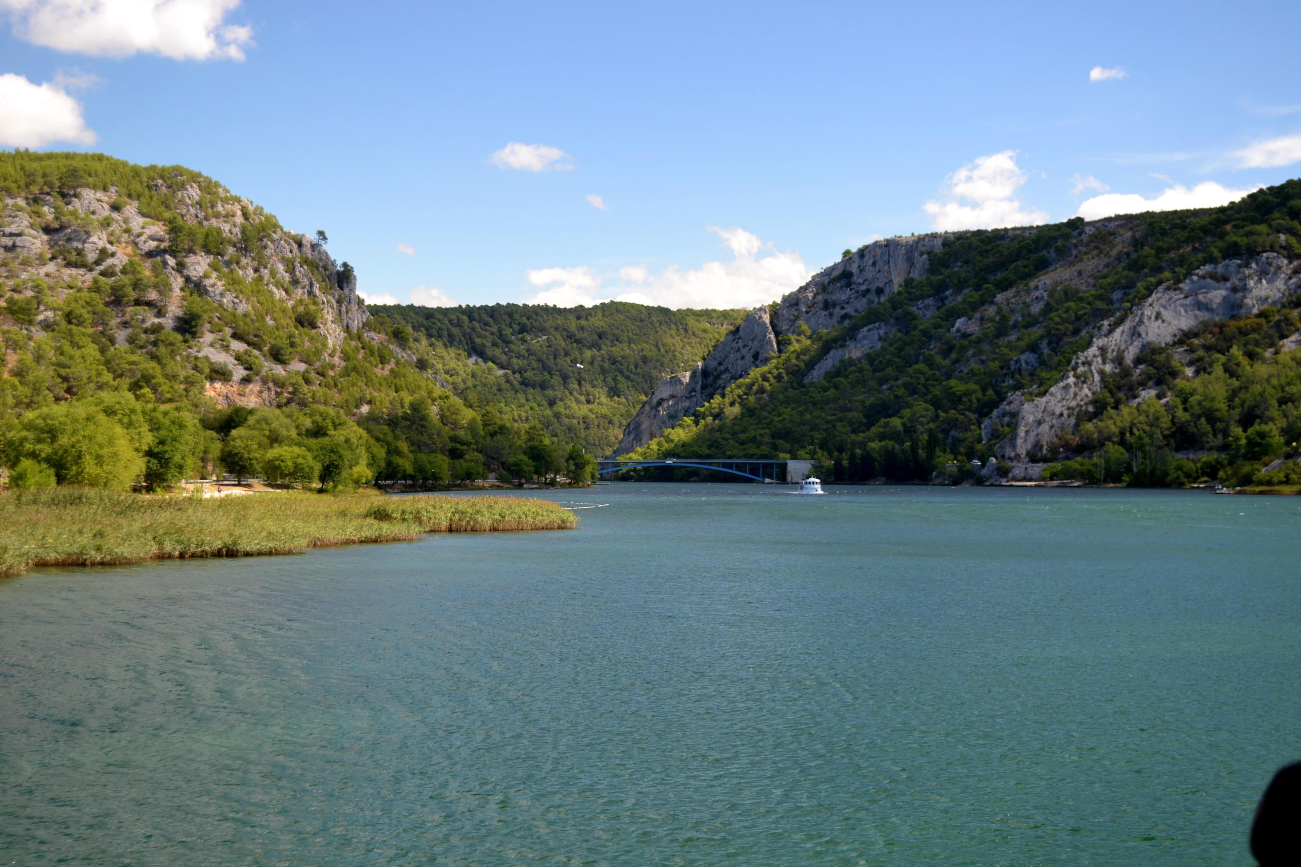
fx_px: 1951
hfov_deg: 36.9
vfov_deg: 25.1
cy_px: 434
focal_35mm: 54
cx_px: 650
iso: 160
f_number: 5.6
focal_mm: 36
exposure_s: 1/125
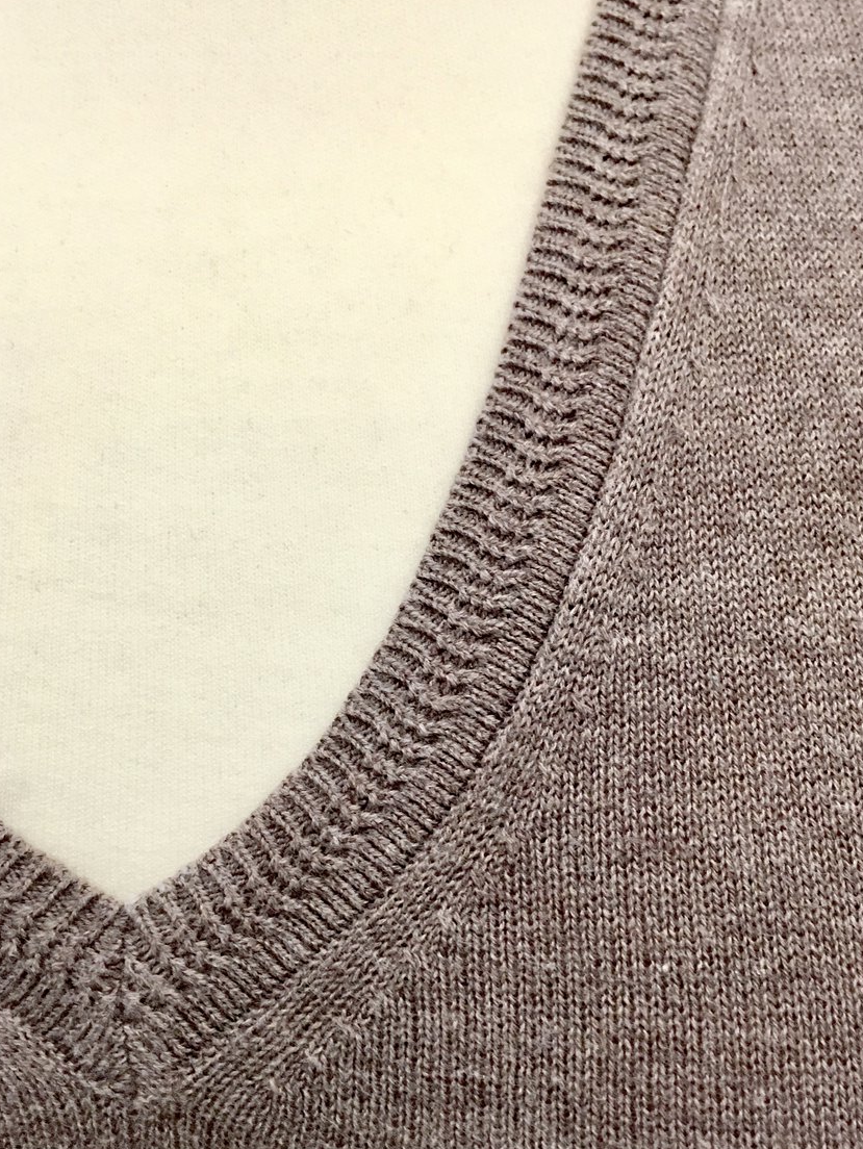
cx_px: 478
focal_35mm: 35
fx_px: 1163
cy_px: 620
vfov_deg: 52.6
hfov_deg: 40.7
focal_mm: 4.15
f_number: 2.2
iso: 160
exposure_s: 1/33
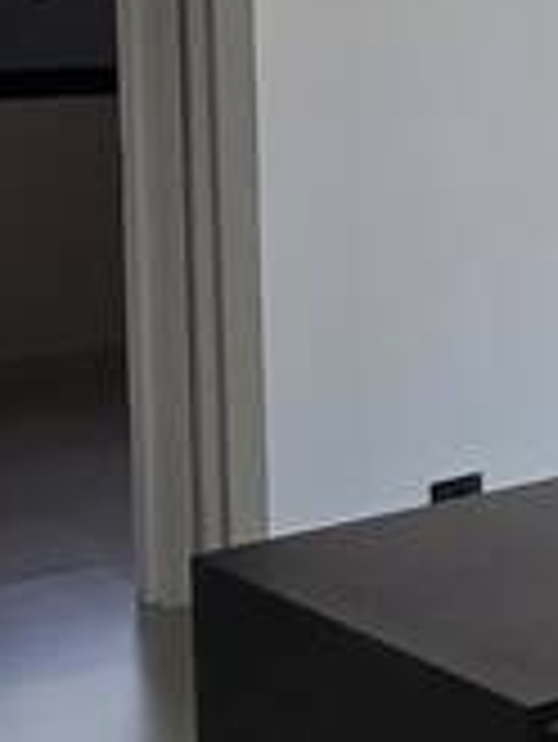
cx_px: 1053
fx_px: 1825
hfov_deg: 14.8
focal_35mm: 85
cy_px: 99
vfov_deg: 22.5
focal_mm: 2.2
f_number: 2.2
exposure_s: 1/666
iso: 50
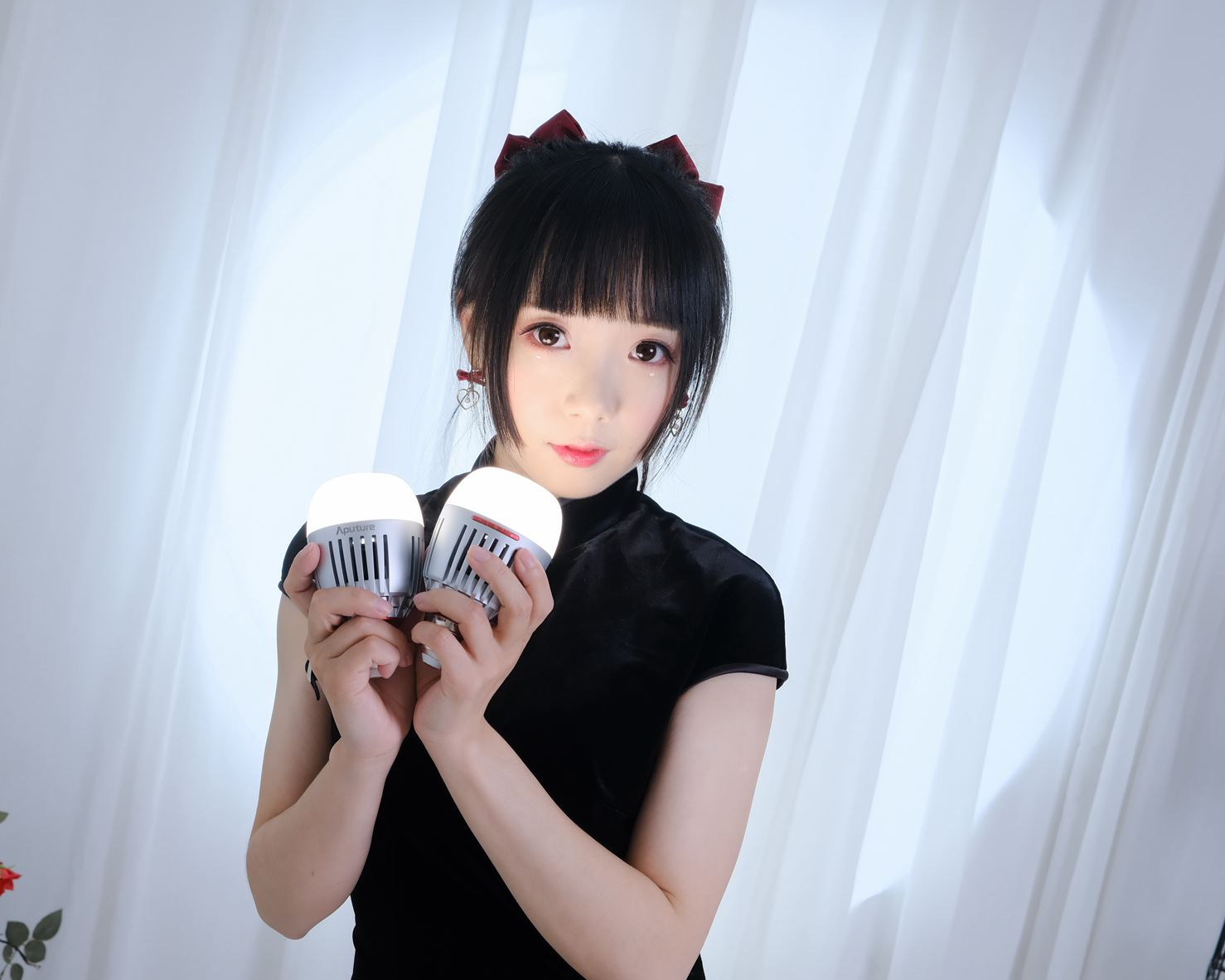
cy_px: 485
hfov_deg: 45.6
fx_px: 1450
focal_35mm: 40
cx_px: 507
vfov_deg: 37.3
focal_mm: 23
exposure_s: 1/30
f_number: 7.1
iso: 640
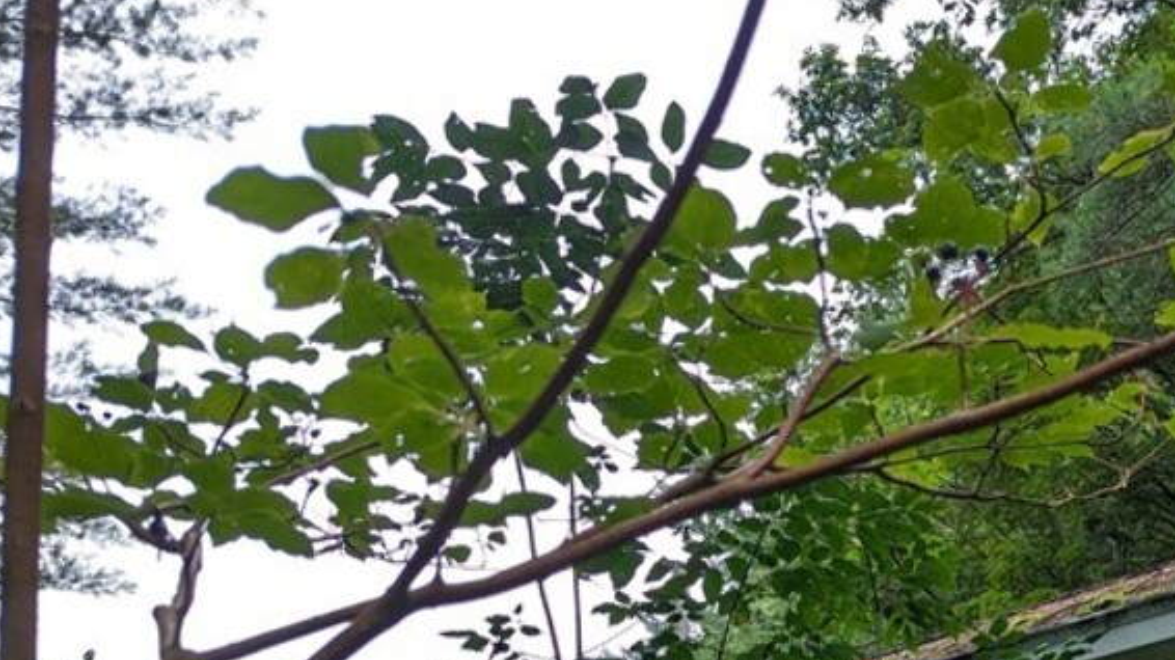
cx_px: 1034
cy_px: 924
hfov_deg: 33.8
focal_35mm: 59
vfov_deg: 18.5
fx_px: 1838
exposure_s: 1/456
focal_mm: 6.81
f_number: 1.85
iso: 33
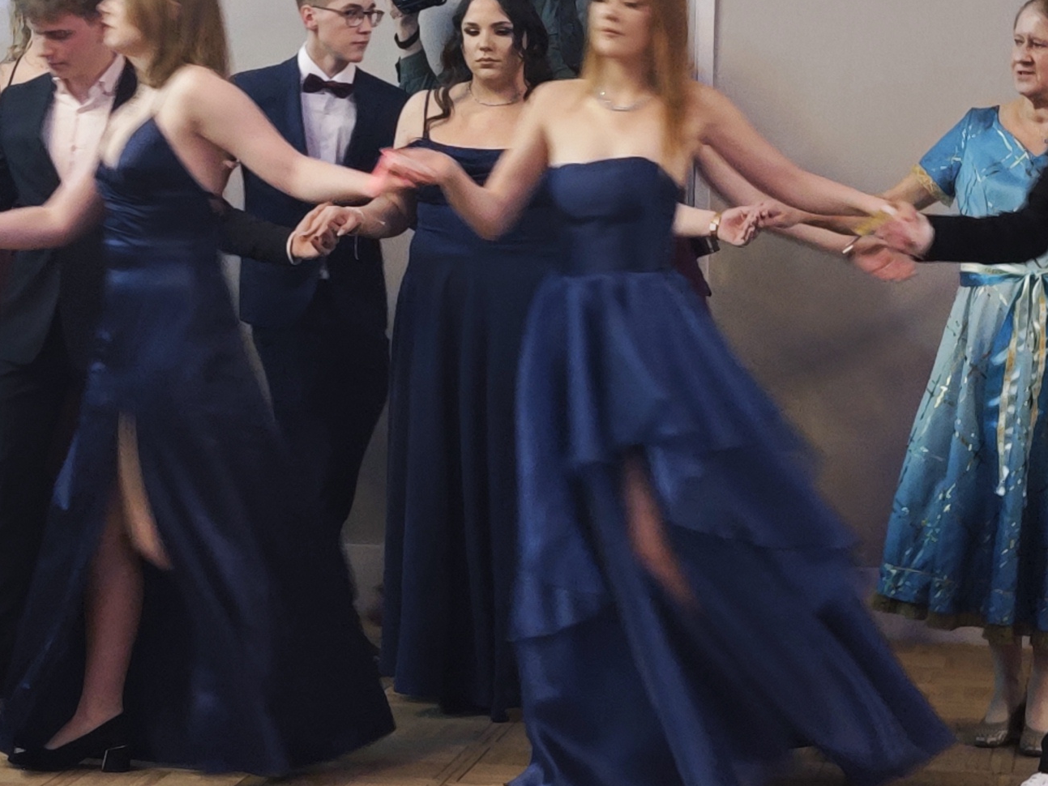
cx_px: 699
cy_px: 348
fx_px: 2876
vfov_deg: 15.6
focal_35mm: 95
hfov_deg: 20.6
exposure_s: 1/33.3
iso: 640
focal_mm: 6.55
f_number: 1.62
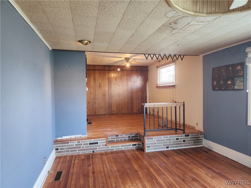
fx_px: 167
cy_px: 94
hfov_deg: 73.9
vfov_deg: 58.9
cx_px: 126
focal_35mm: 23
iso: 800
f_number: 1.8
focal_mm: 6.4
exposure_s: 1/120
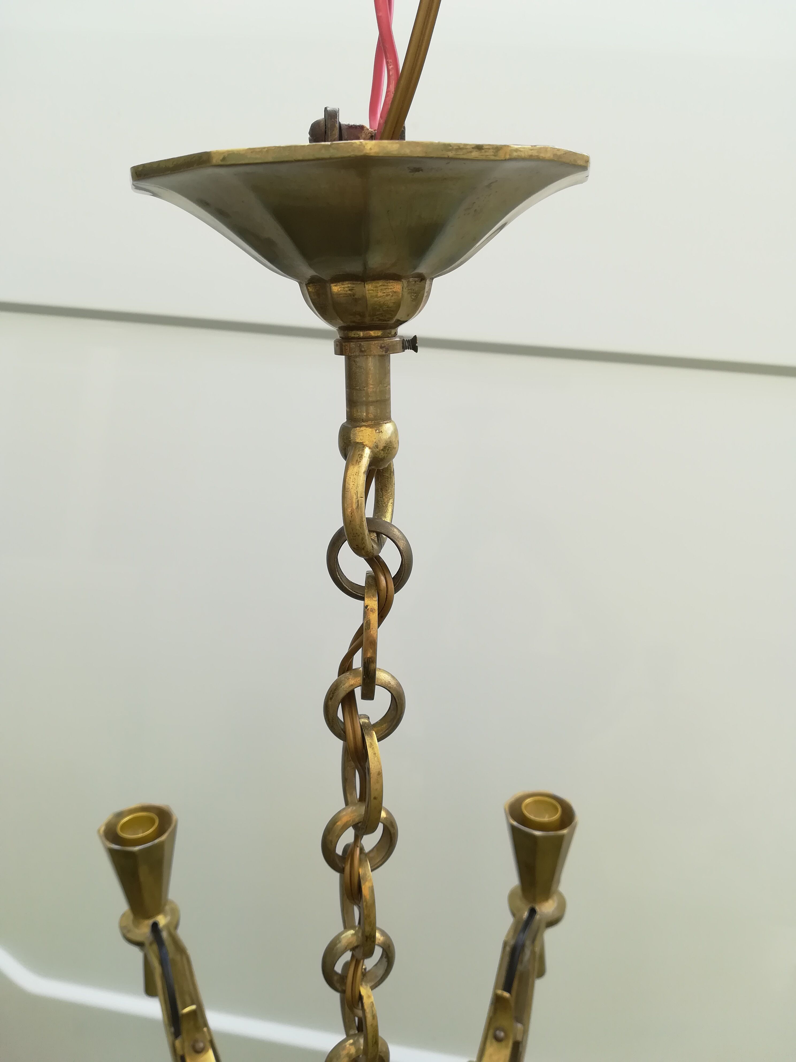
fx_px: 797
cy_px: 531
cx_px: 398
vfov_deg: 67.3
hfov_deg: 53.1
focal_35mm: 26
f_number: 2.2
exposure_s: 1/225
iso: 50
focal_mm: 3.83
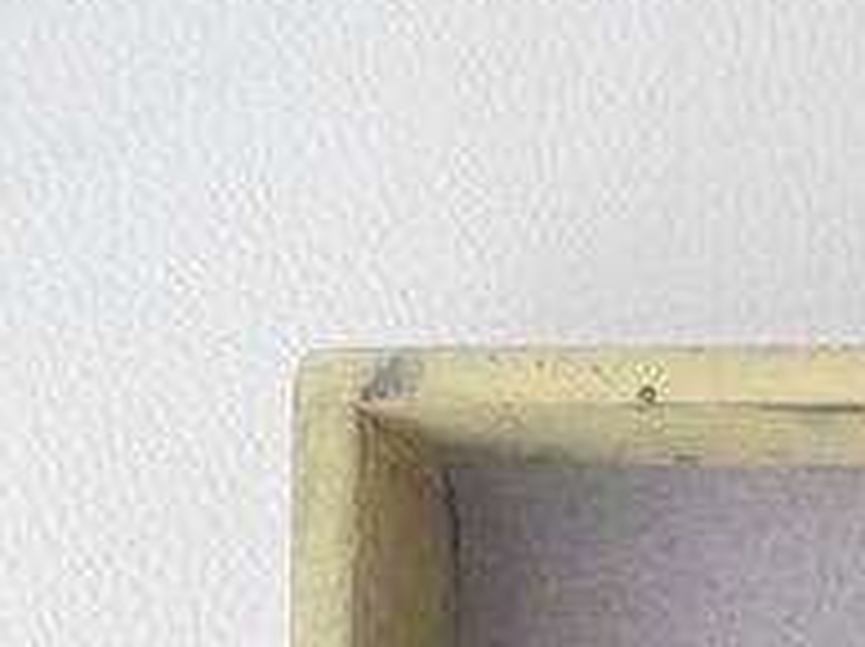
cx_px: 1962
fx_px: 3943
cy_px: 1475
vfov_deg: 8.6
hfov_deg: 10.9
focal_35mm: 158
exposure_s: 1/30
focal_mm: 6.1
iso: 160
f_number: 4
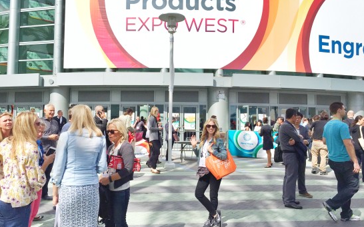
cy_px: 107
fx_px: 307
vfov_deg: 40.6
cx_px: 183
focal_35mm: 31
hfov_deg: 61.2
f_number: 2.2
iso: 32
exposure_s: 1/5650
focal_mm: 4.15
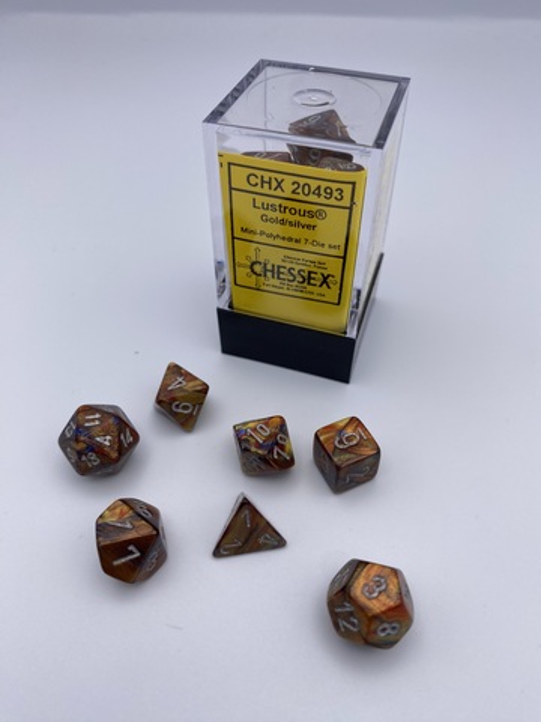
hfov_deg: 53.1
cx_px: 270
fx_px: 542
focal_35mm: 26
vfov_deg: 67.3
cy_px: 361
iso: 32
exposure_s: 1/549
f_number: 1.8
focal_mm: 4.25
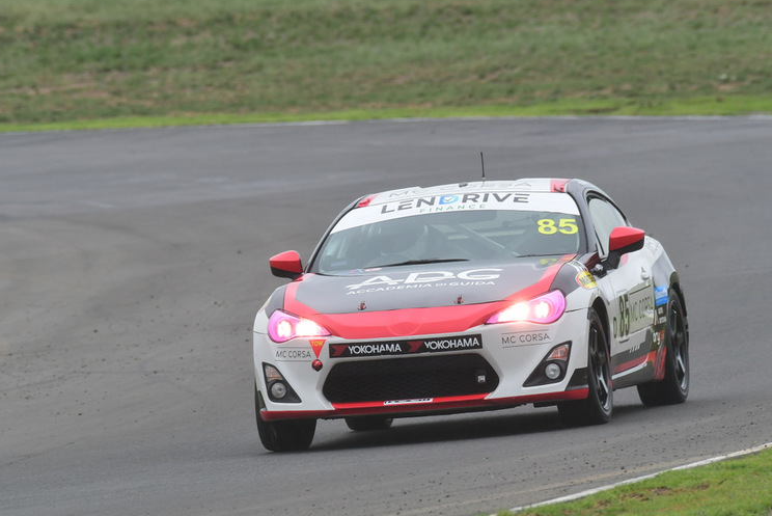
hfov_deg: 2.6
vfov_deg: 1.7
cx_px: 398
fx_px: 17294
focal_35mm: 806
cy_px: 245
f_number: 10
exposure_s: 1/640
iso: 640
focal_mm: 500
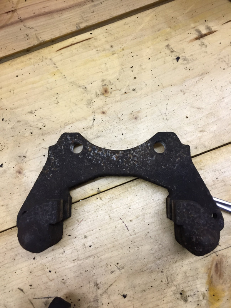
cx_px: 116
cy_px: 154
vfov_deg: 61.7
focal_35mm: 29
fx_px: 258
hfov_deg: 48.2
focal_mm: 4.15
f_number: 2.2
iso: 64
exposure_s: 1/33
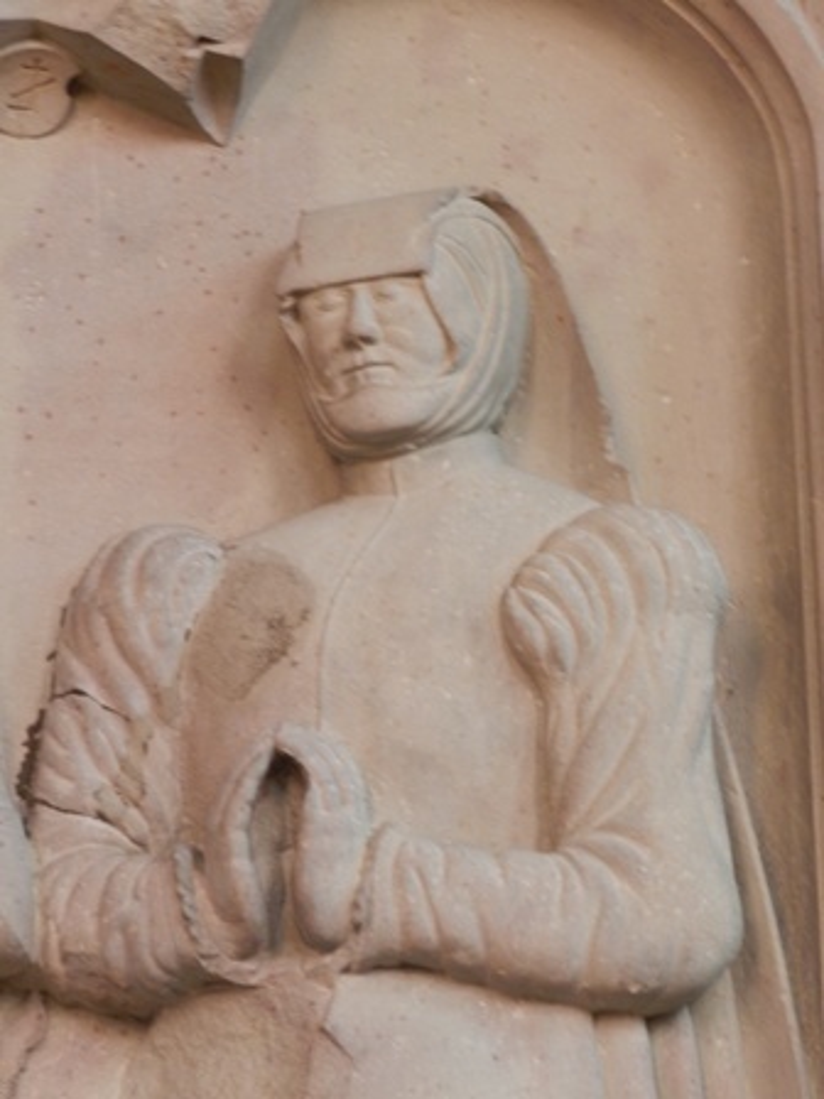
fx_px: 4126
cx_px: 412
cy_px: 550
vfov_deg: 15.2
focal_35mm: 130
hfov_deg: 11.4
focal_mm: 23.1
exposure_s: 1/6
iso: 400
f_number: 5
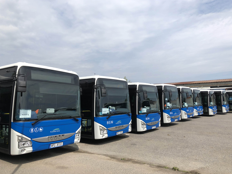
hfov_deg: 61.6
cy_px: 85
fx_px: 194
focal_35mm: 29
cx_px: 120
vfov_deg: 48.2
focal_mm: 4
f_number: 1.8
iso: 20
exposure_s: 1/3205
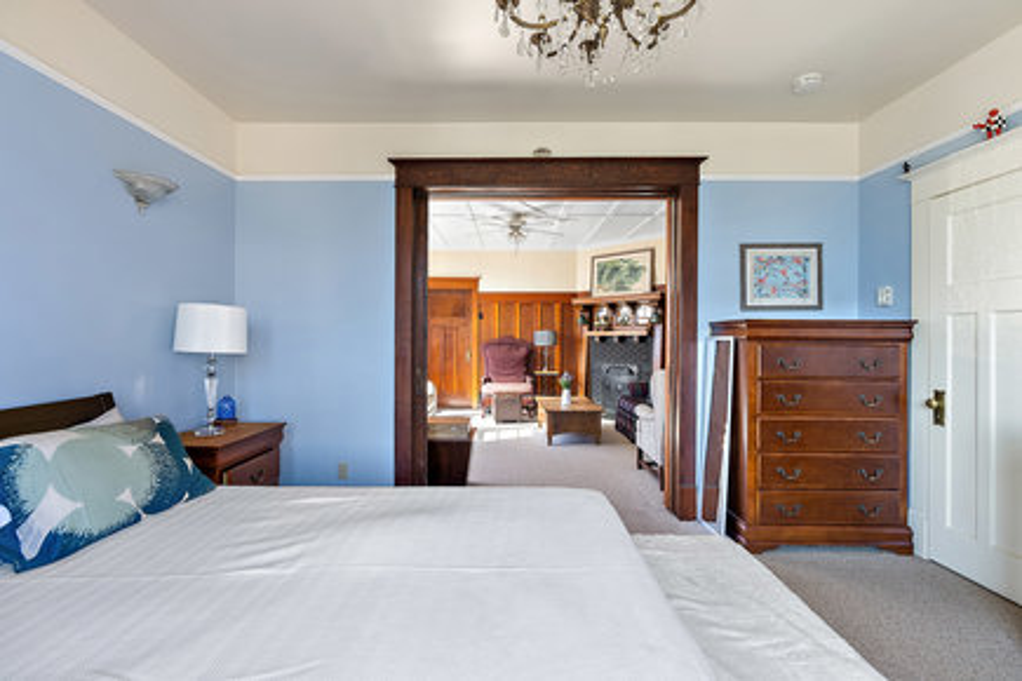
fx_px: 454
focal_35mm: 16
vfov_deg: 73.7
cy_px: 340
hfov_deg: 96.7
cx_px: 511
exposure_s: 1/10
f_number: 7.1
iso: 400
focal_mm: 16
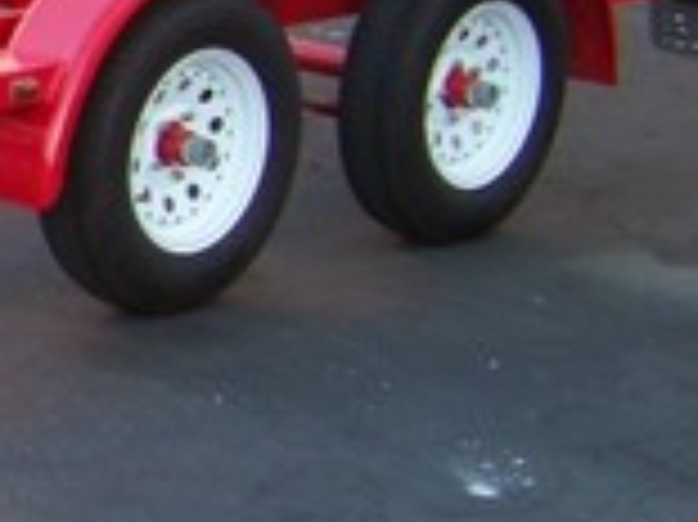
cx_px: -698
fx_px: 3284
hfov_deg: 11.0
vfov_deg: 9.1
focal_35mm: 163
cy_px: 187
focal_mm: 5.85
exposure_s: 1/40
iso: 72
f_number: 2.8
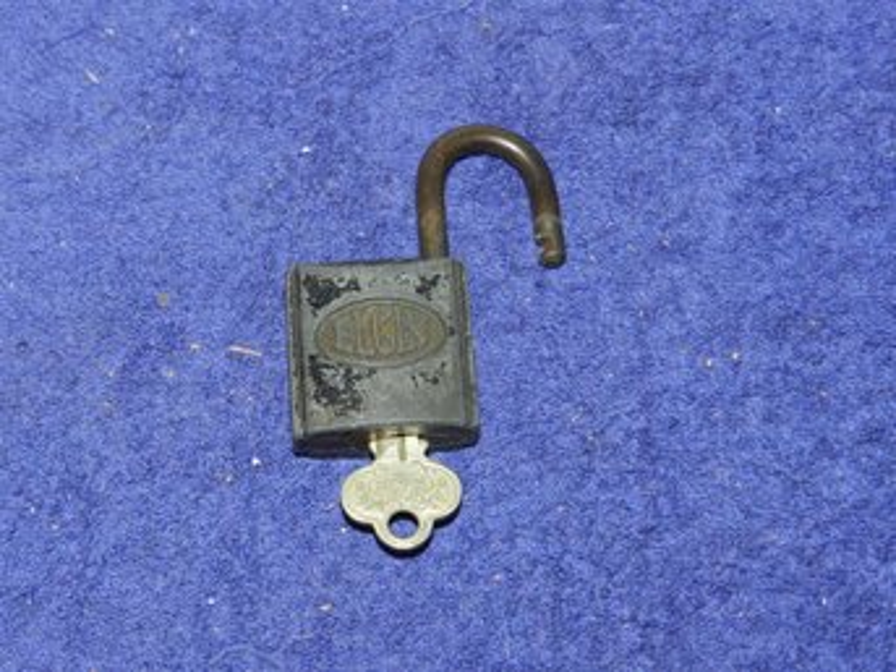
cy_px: 336
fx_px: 1759
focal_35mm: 68
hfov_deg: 28.6
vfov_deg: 21.6
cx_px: 448
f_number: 4.7
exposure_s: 1/30
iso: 200
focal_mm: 12.1
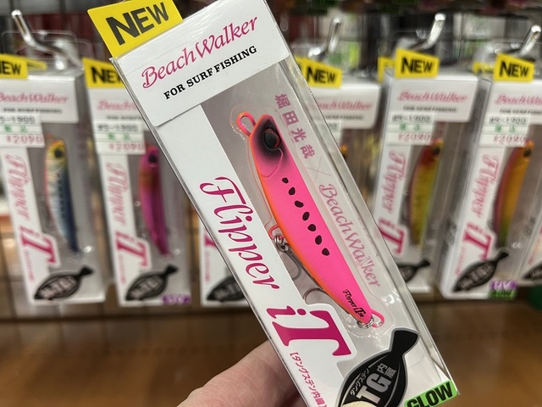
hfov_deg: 67.3
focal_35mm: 26
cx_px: 271
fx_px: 407
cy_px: 204
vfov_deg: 53.1
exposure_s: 1/50
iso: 80
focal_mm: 5.1
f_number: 1.6
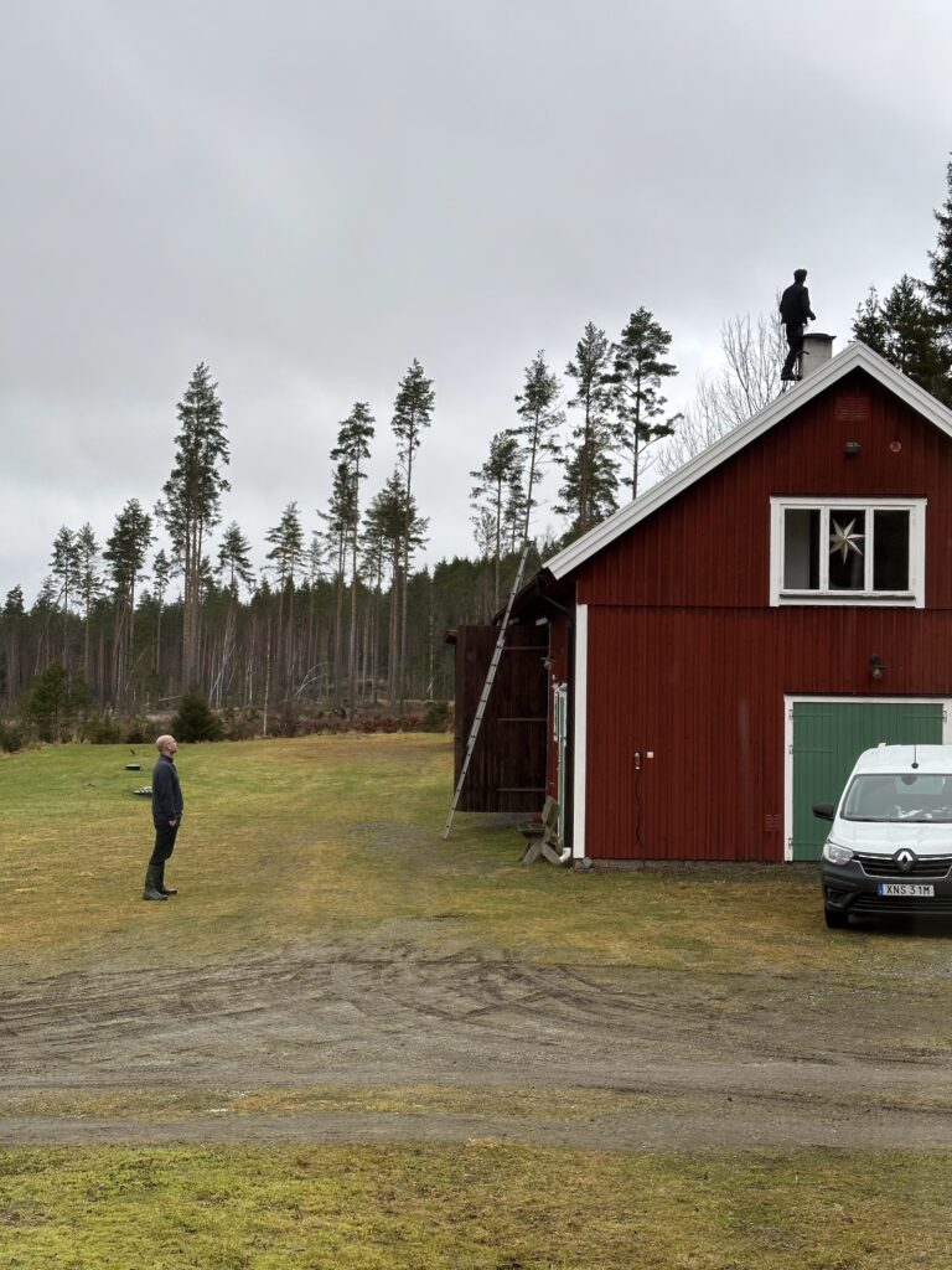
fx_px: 1760
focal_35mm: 48
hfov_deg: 30.3
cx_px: 476
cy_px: 635
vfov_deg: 39.7
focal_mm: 6.86
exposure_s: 1/102
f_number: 1.78
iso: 40
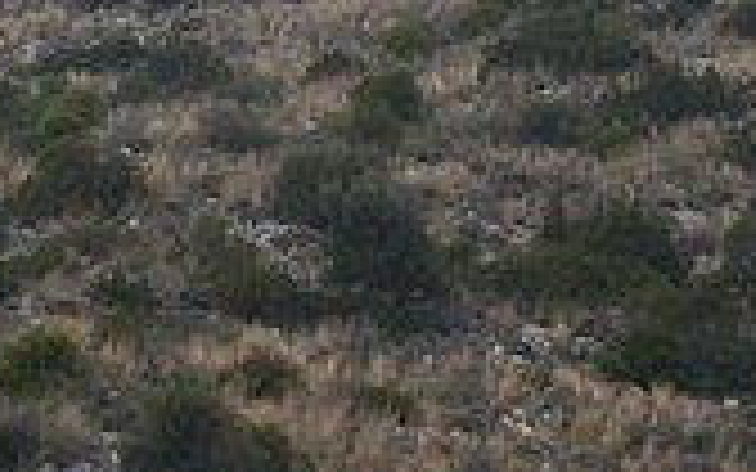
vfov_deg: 4.3
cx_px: -414
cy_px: 1011
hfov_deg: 6.8
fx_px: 6263
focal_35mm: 304
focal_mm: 65
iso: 180
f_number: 4
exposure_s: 1/500
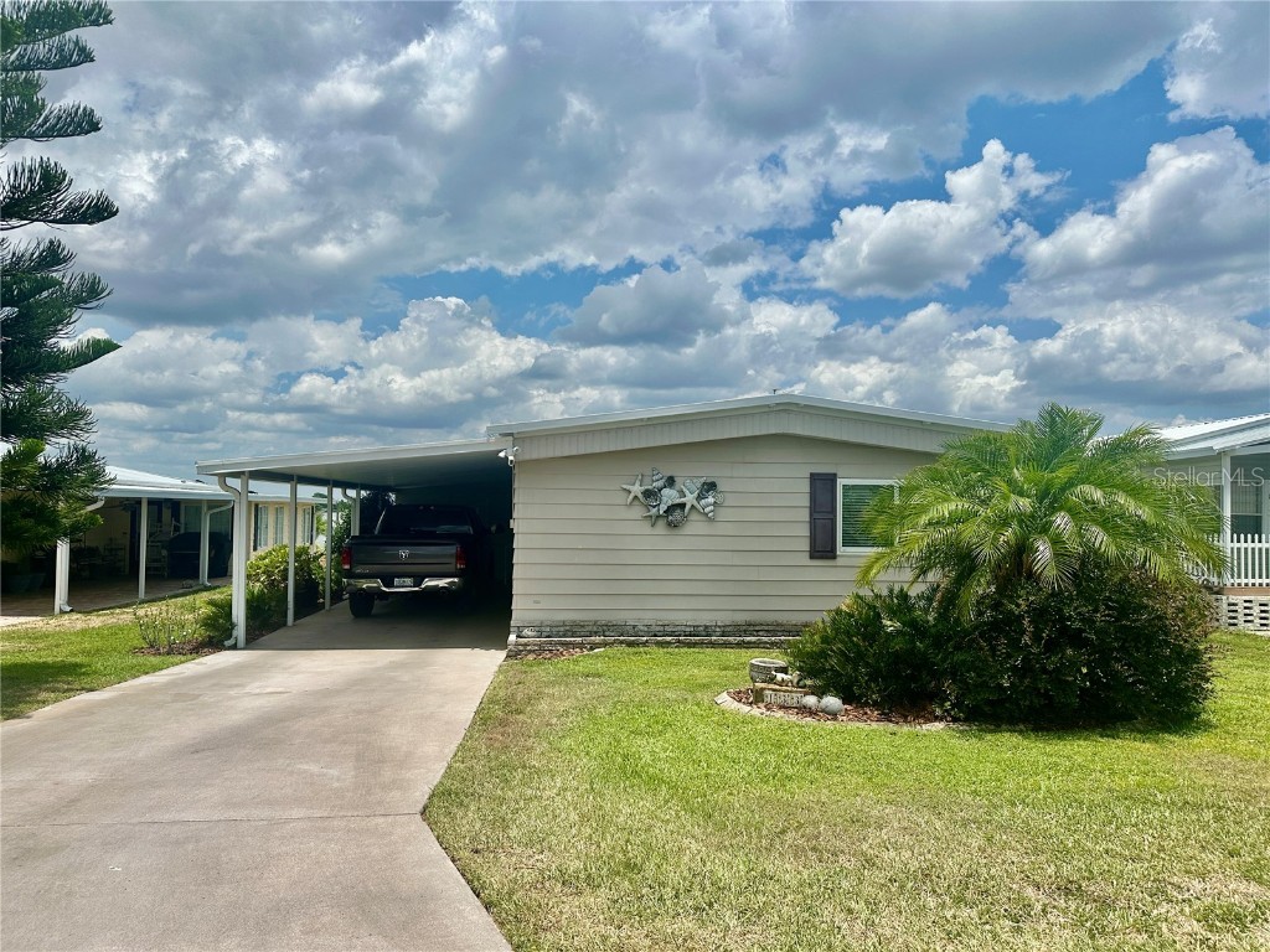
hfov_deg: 71.6
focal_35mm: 24
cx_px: 635
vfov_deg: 56.8
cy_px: 476
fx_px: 881
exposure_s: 1/9709
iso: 80
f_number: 1.78
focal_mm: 6.86
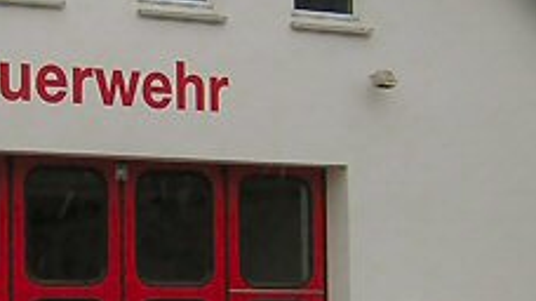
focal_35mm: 153
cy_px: 115
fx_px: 2174
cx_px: 47
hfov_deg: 13.9
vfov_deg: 7.9
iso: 100
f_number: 2.7
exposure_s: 1/292
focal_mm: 5.2
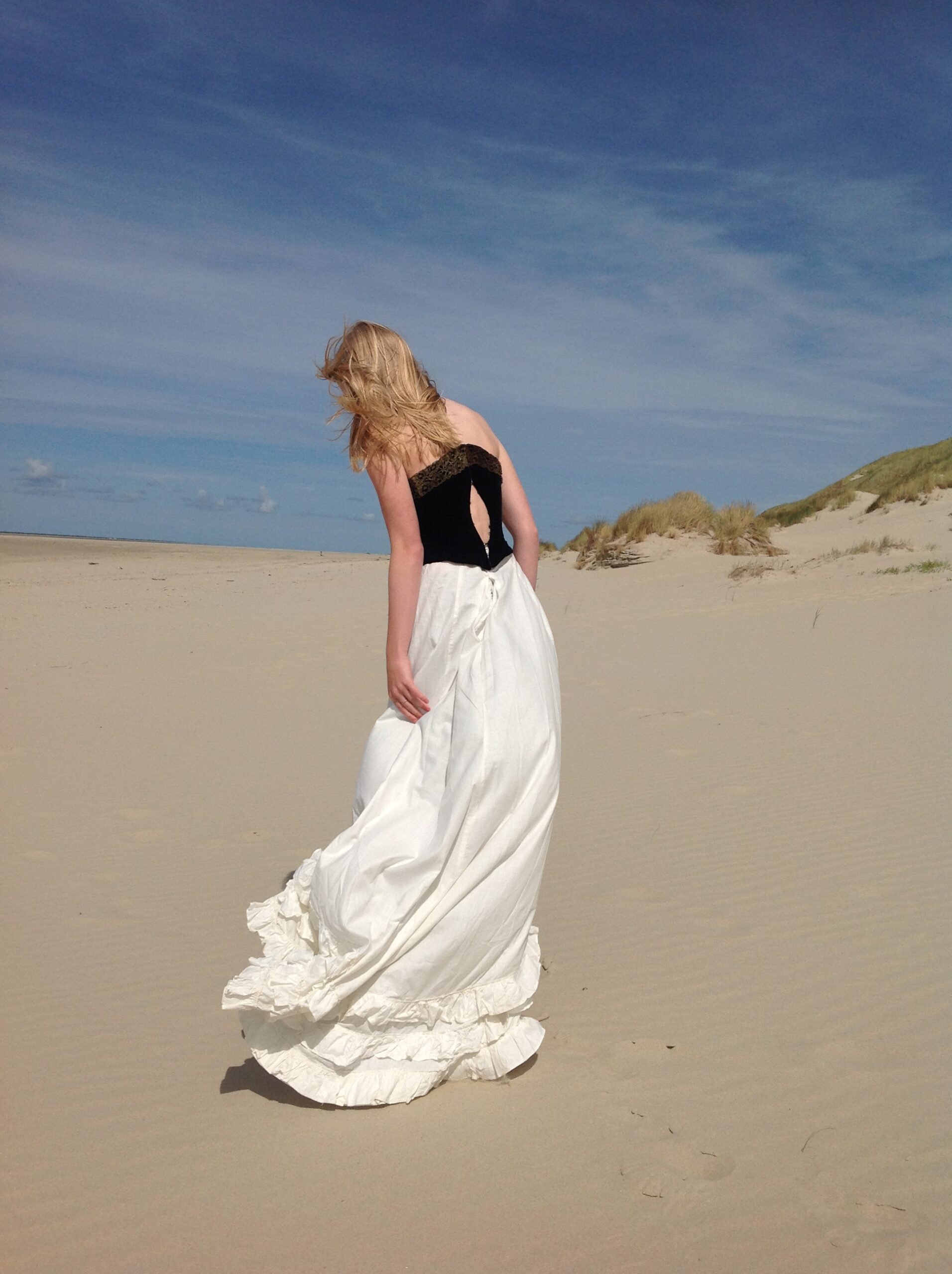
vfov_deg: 52.7
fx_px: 1287
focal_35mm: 35
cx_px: 476
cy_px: 637
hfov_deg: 40.6
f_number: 2.4
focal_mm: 4.28
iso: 50
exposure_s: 1/7576
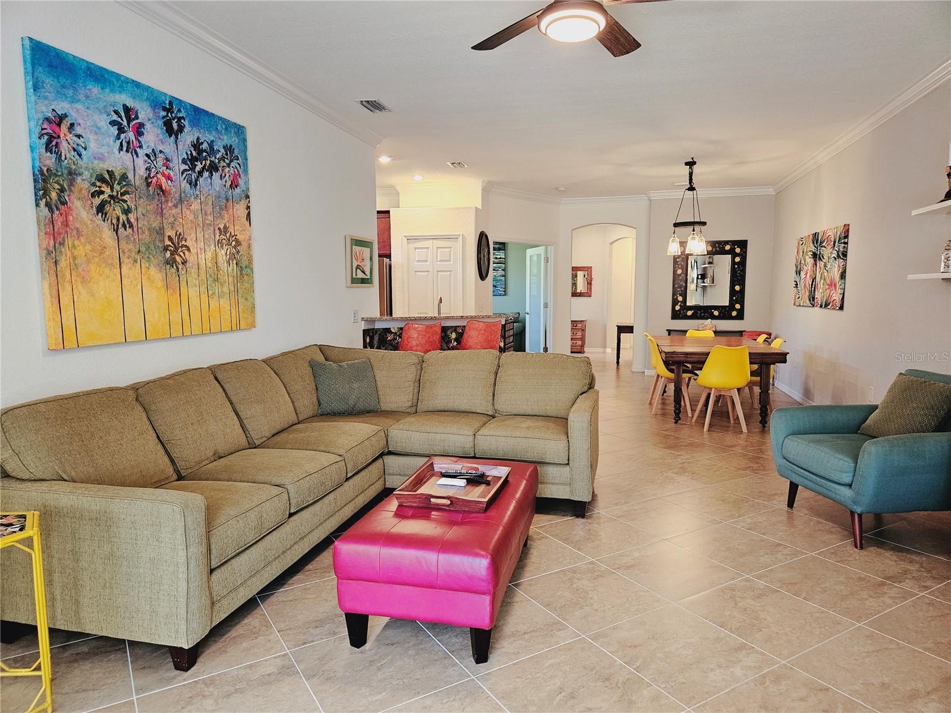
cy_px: 356
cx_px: 476
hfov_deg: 73.9
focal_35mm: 23
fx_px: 632
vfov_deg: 58.9
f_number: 1.8
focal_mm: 5.4
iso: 500
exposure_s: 1/120
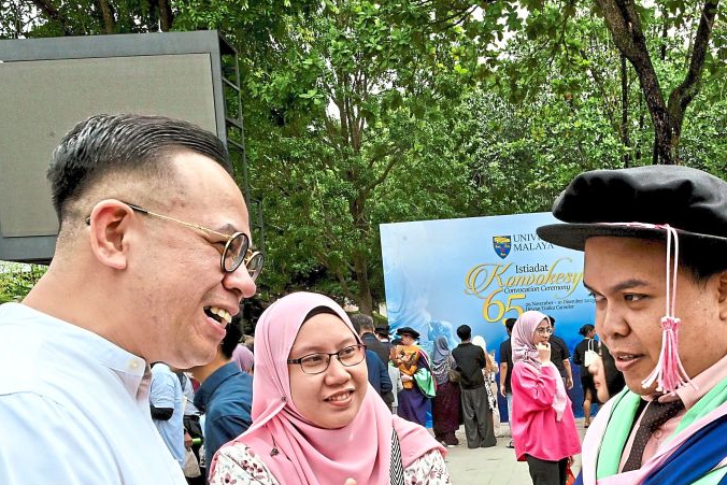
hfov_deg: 42.6
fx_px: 889
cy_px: 442
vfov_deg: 29.2
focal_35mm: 44
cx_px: 576
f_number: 22
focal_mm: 24
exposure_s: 1/160
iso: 900
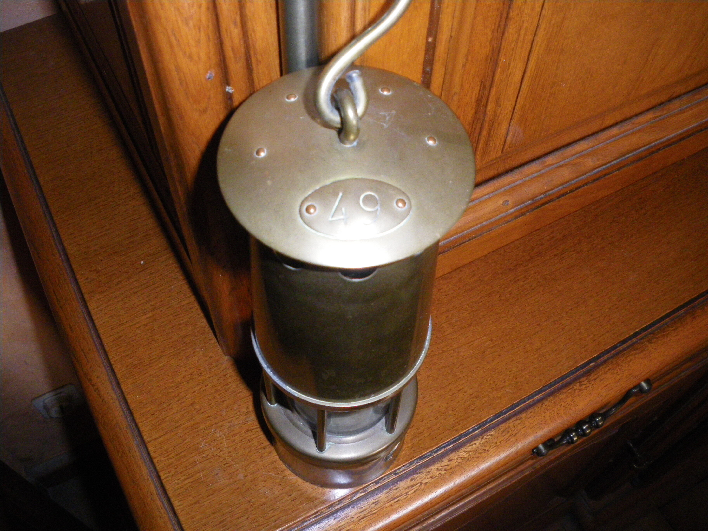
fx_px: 736
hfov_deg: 51.4
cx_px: 354
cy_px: 266
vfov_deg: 39.7
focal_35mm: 36
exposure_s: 1/50
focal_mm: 6.3
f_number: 3.5
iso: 400
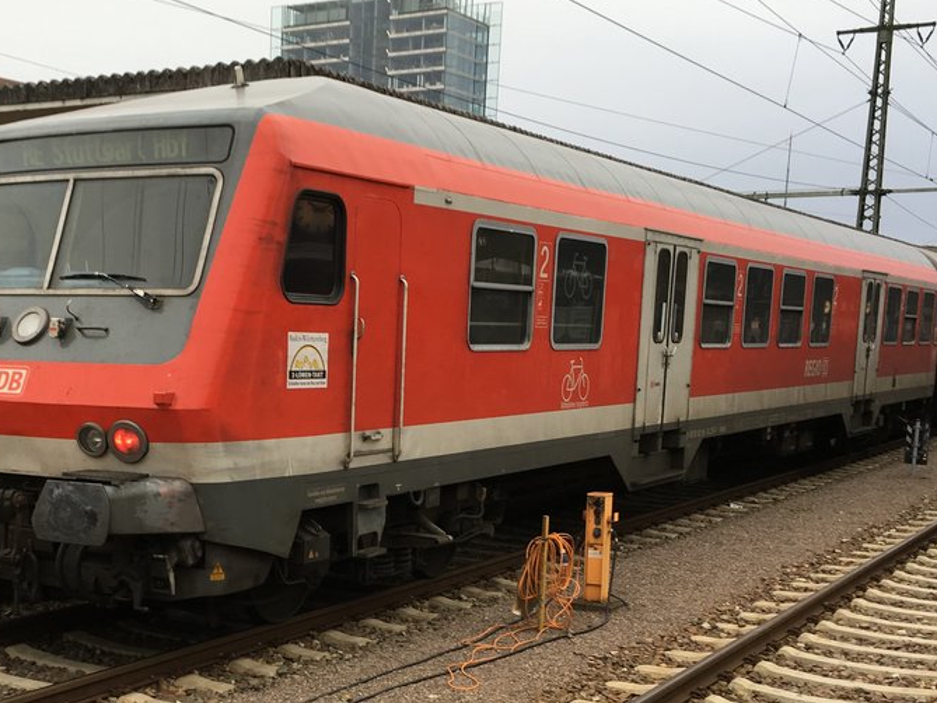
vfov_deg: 27.5
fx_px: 1408
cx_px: 261
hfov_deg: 36.1
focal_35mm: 52
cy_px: 555
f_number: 2.2
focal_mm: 4.15
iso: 25
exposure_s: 1/100
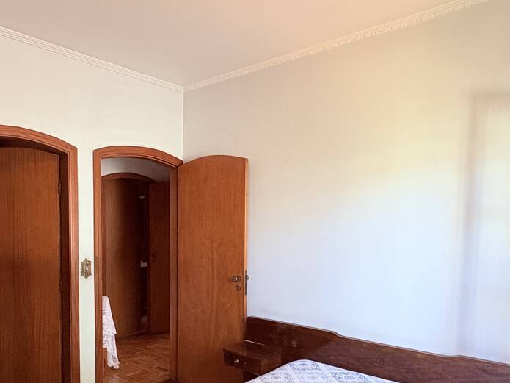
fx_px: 427
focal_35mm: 29
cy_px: 246
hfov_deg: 61.5
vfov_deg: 47.6
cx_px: 223
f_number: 2.2
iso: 320
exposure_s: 1/60
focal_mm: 2.22
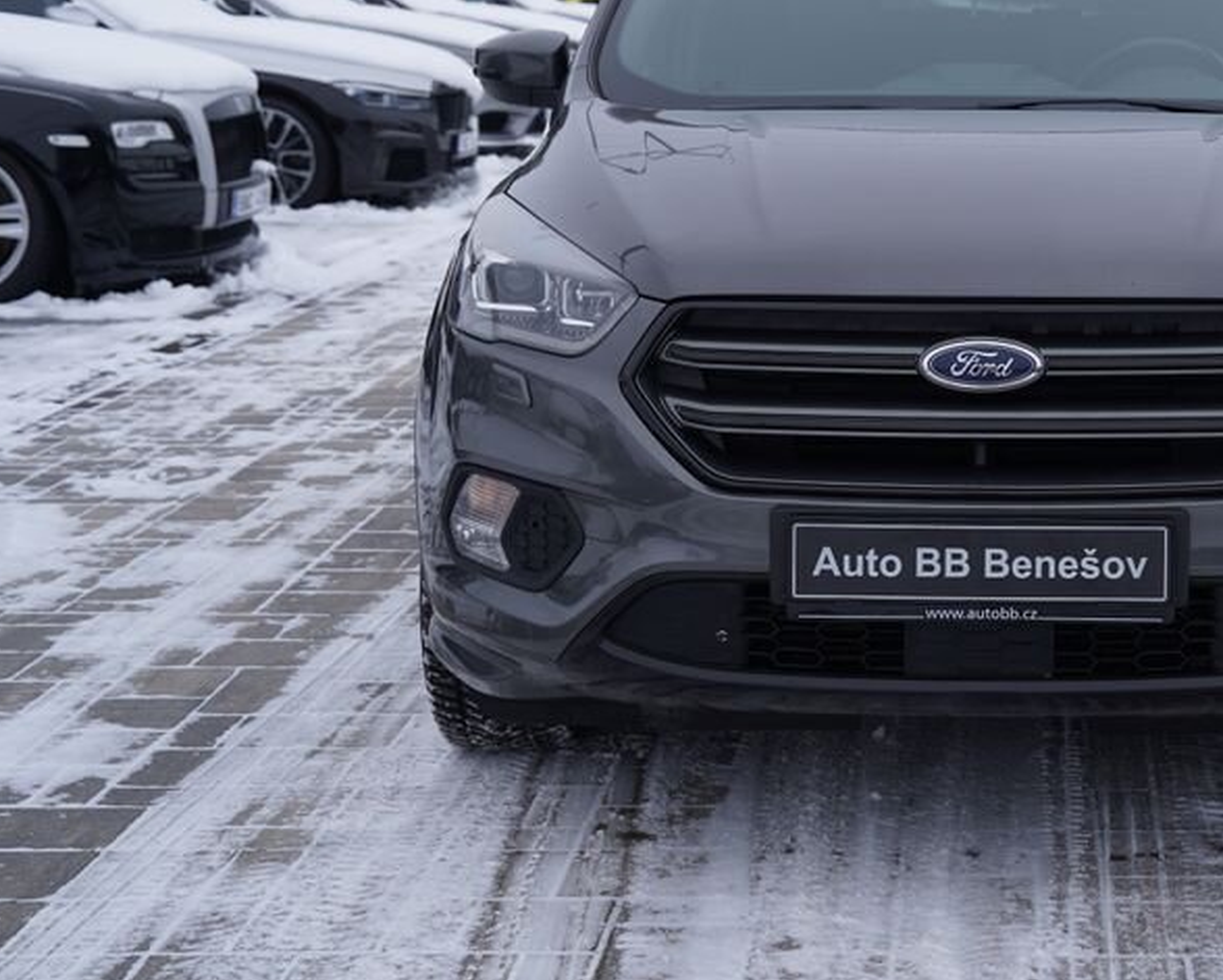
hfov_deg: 27.7
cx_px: 998
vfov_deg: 22.7
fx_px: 2426
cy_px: 309
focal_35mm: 67
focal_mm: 41
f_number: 4.5
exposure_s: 1/250
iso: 100
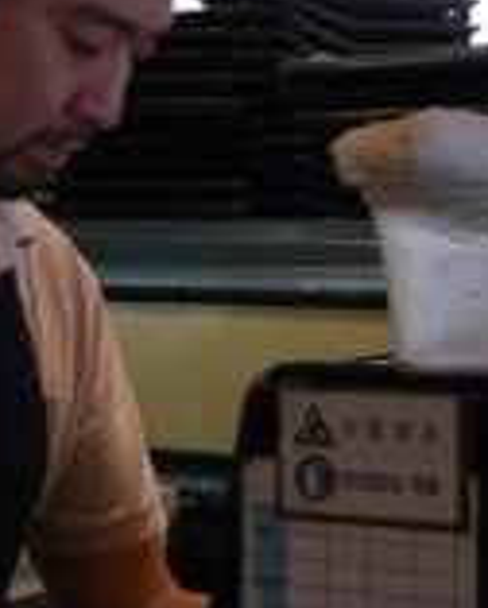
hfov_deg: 10.7
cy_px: 0
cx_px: -232
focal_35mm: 139
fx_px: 2505
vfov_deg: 13.6
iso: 1250
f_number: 4.9
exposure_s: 1/60
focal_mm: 25
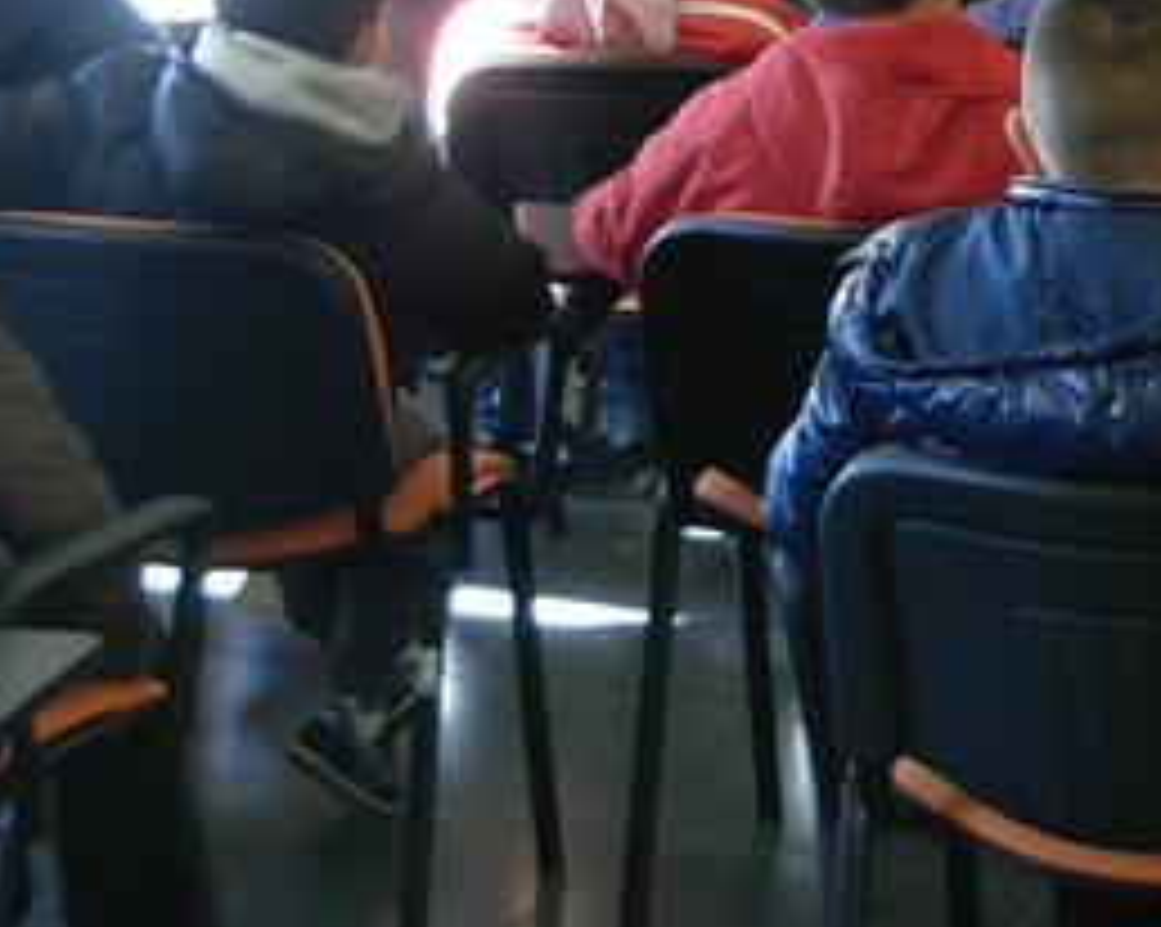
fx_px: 3949
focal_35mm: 115
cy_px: -99
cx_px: 1400
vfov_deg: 13.1
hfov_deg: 16.1
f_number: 2.9
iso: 79
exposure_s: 1/8.7
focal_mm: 6.3
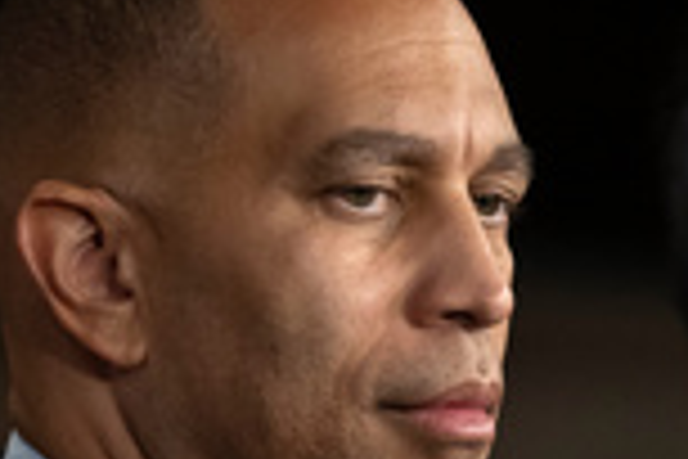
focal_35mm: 1005
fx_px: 19205
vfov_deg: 1.4
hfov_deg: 2.1
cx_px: 234
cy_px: 551
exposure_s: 1/500
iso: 5000
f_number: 2.8
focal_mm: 200
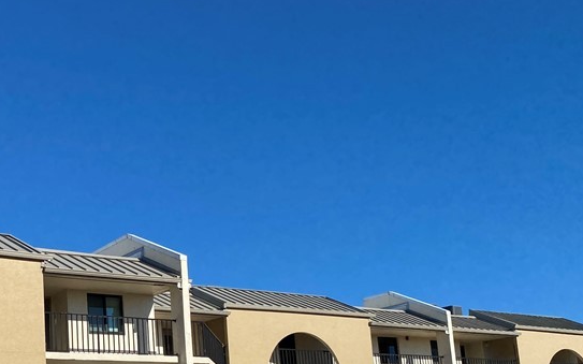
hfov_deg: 36.9
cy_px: 340
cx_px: 84
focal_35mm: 52
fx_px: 826
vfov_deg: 24.0
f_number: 1.8
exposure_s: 1/4608
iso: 32
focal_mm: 4.25
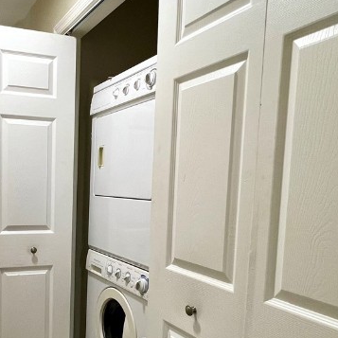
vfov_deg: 49.0
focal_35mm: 33
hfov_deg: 46.6
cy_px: 222
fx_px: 365
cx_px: 59
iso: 160
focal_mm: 1.57
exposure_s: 1/120
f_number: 1.8
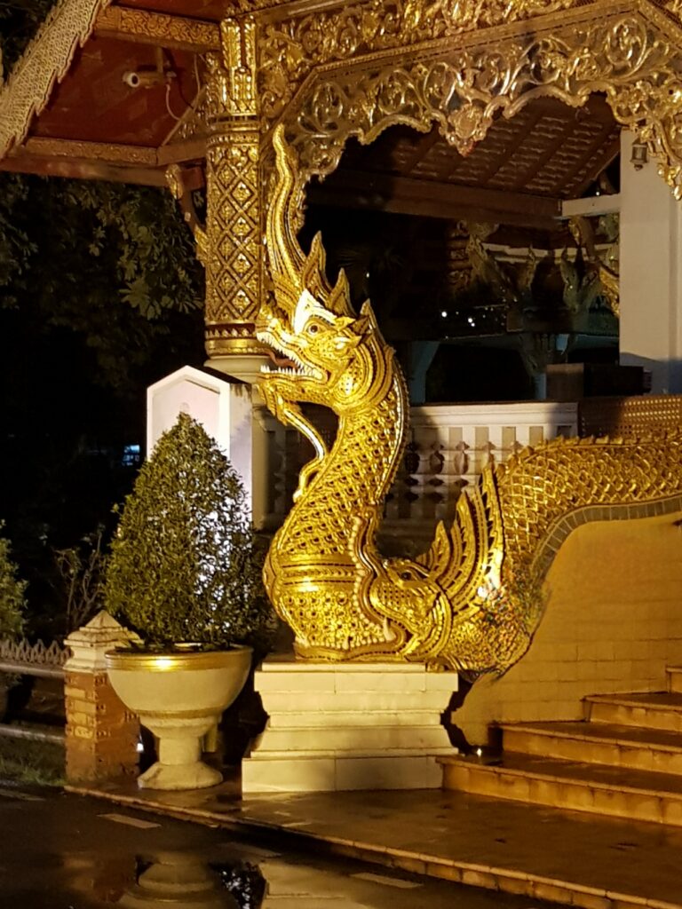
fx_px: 683
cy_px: 454
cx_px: 341
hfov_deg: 53.1
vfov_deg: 67.3
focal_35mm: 26
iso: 200
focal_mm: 4.2
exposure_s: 1/17
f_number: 1.7
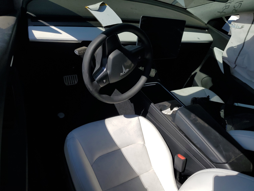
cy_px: 96
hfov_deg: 67.3
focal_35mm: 26
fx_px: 191
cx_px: 127
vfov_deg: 53.1
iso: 50
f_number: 1.5
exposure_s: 1/5000
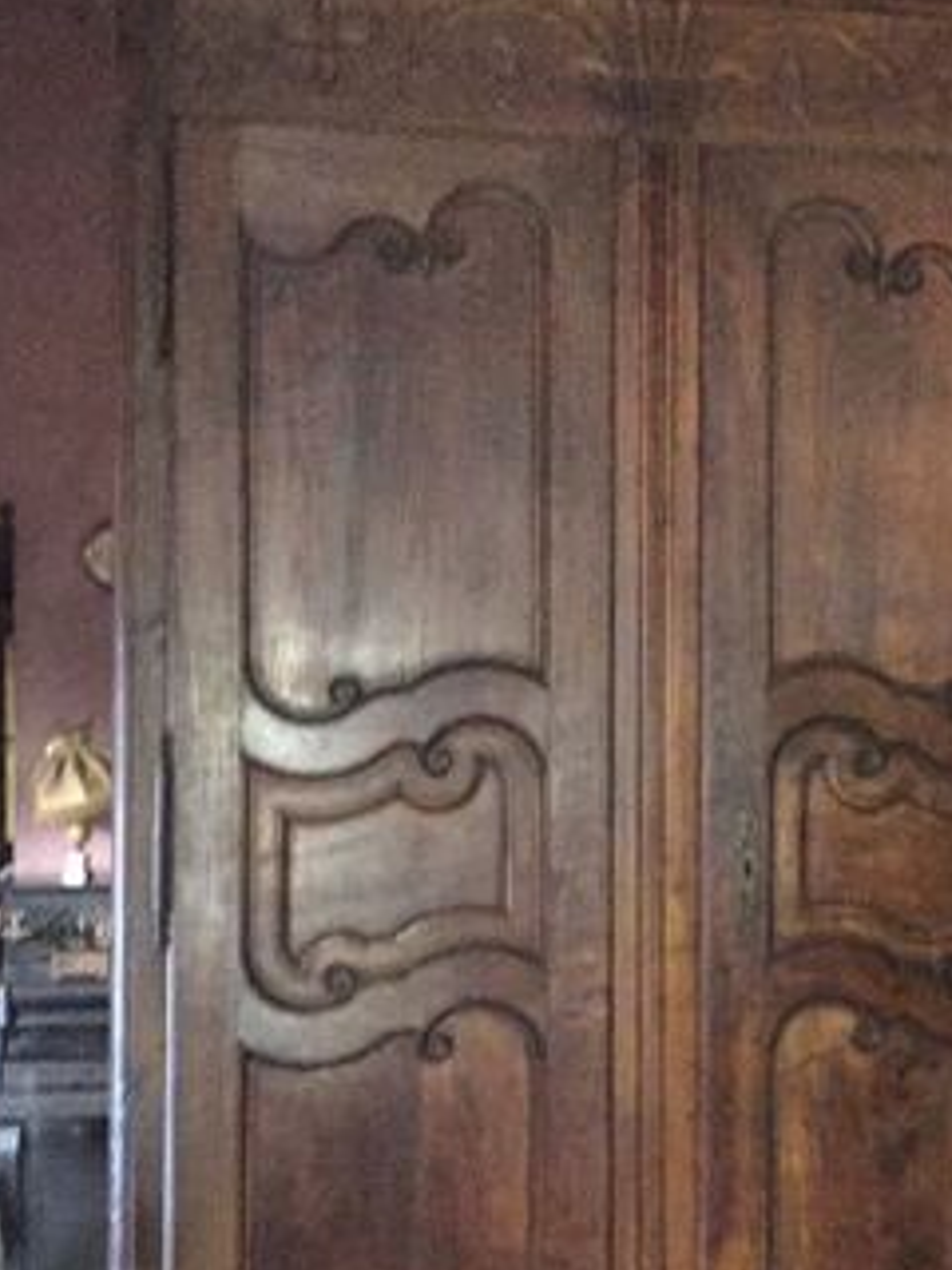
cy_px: 714
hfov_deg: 25.1
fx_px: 2127
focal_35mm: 58
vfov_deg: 33.2
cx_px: 651
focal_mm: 4.15
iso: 1600
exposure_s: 1/17
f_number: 2.2
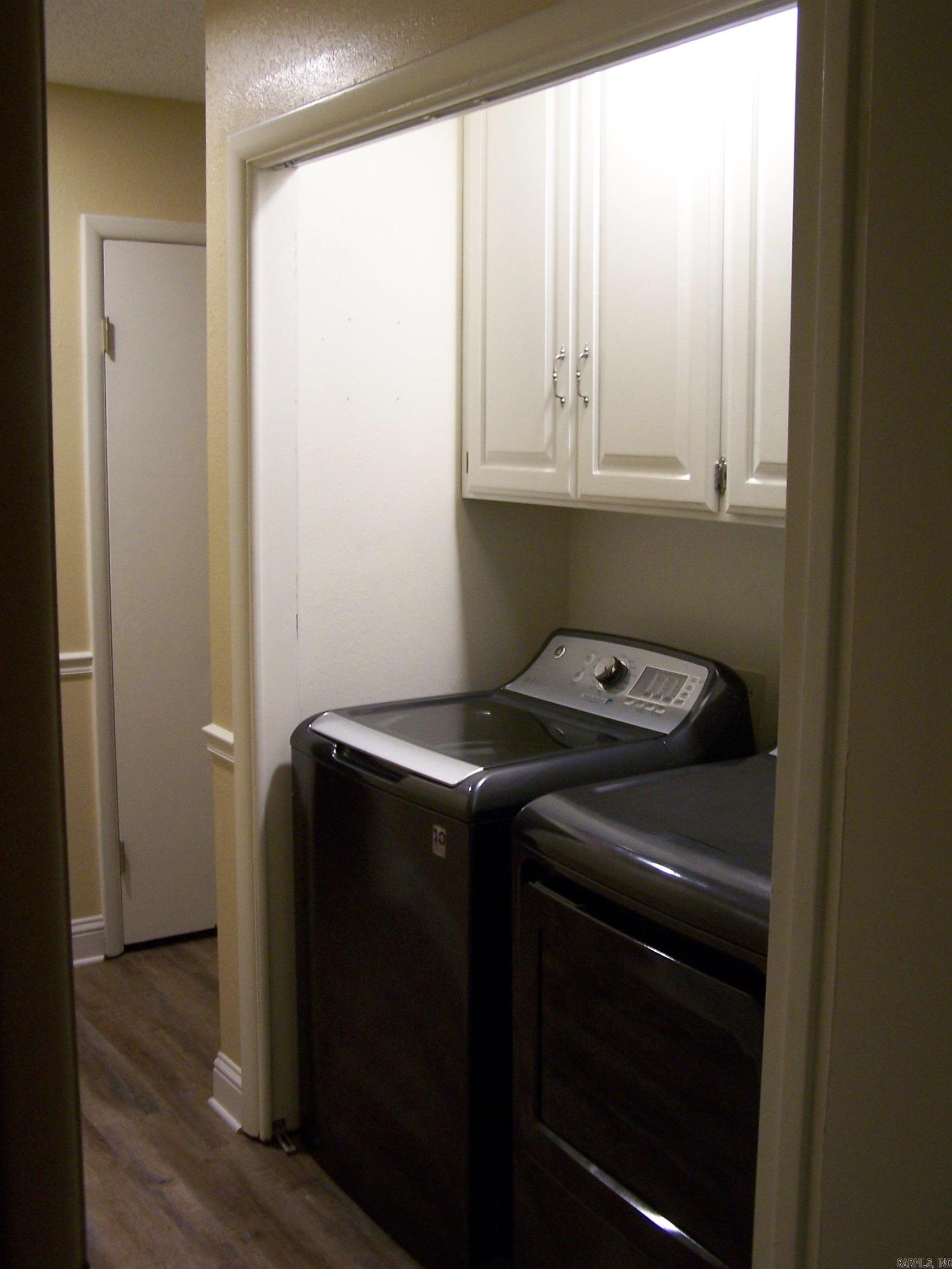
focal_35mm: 38
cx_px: 476
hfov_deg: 37.7
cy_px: 634
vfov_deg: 49.0
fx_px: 1393
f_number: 2.8
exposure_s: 1/20
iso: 140
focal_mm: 6.3
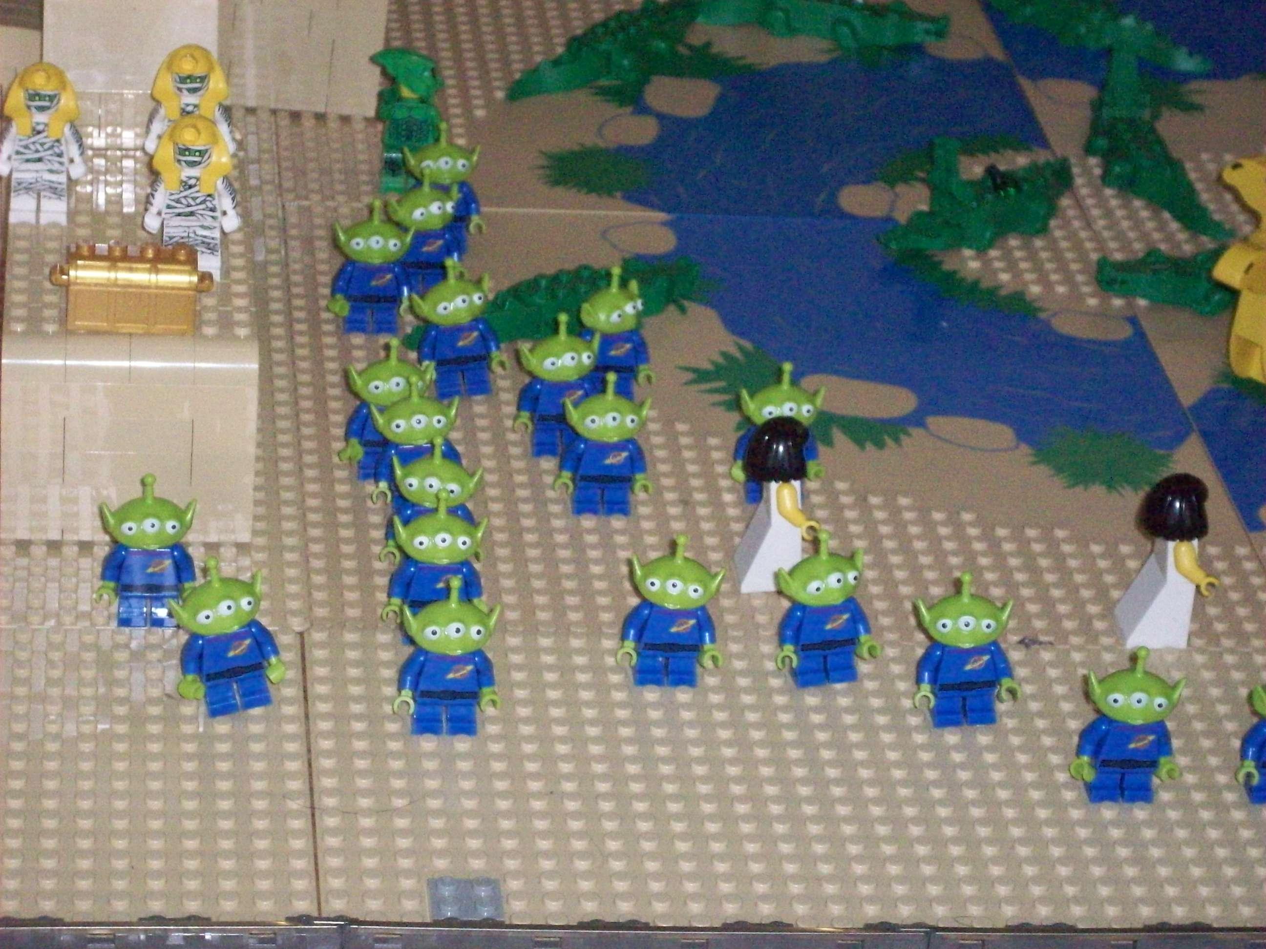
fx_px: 4060
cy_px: 474
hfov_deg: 17.7
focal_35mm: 111
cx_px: 633
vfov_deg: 13.3
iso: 800
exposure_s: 1/257
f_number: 5.2
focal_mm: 18.6
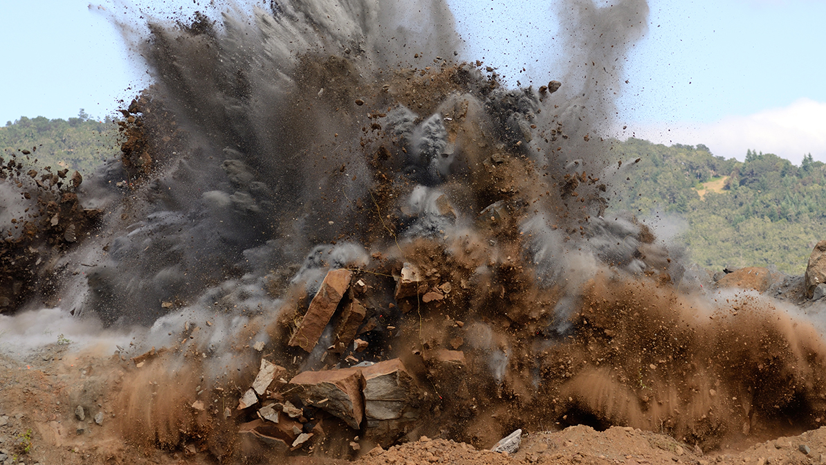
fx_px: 5006
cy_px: 204
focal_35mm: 229
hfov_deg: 9.4
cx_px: 413
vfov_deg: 5.3
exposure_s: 1/1600
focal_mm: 145
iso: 200
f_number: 4
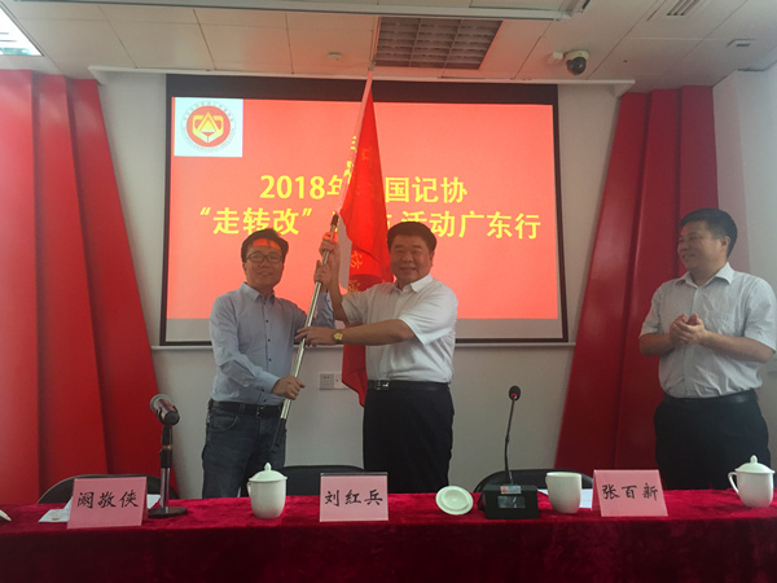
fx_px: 651
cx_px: 388
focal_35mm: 29
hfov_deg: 61.7
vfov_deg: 48.2
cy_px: 292
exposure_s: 1/33
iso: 64
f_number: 2.2
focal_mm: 4.15
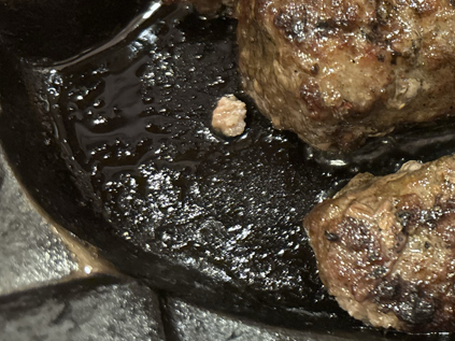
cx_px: 550
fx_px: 828
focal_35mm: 63
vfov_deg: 23.0
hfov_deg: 27.1
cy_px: 70
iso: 500
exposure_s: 1/50
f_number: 1.6
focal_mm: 5.96
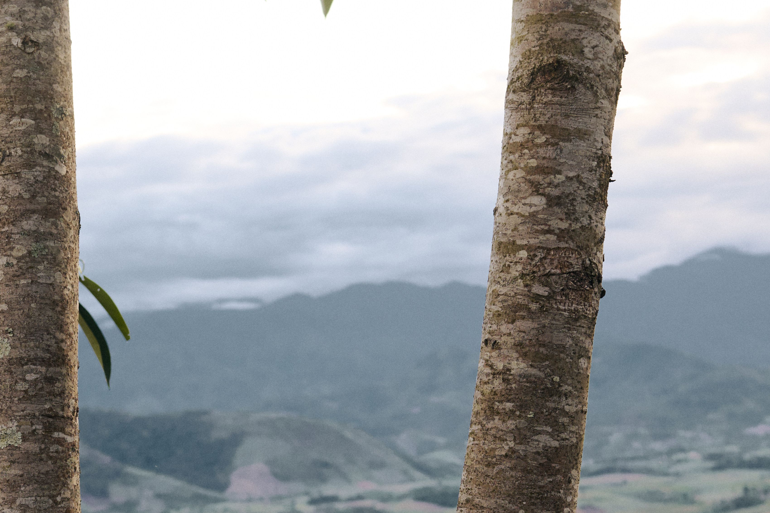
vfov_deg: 15.8
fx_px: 1818
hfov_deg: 23.8
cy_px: 493
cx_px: 272
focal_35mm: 85
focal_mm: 35
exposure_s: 1/250
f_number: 4
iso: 200
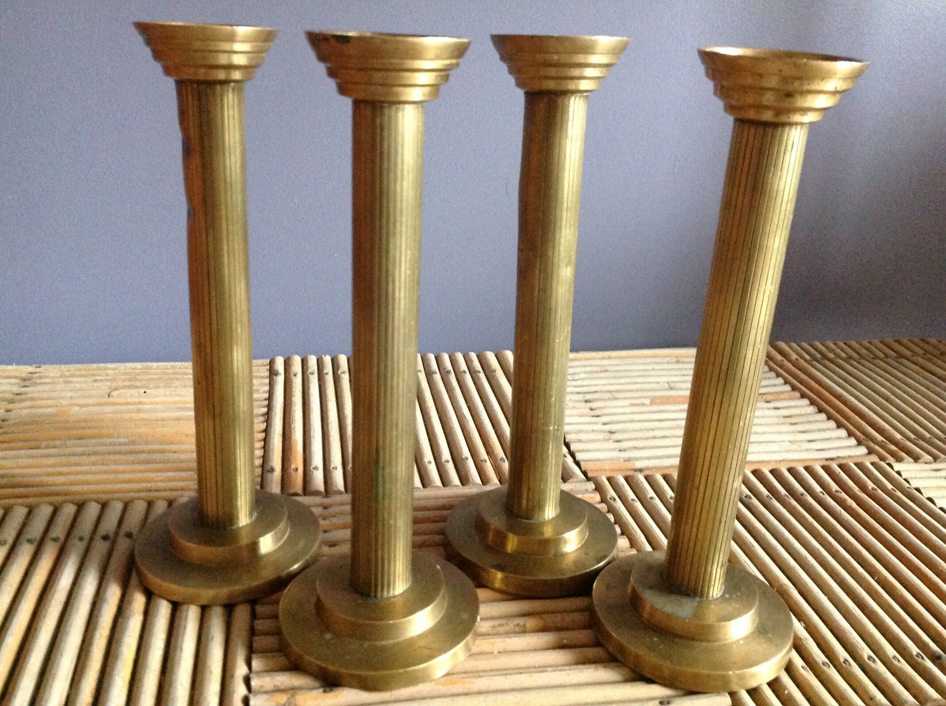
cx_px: 473
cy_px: 353
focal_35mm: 35
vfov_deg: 40.6
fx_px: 955
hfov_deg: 52.7
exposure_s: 1/15
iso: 500
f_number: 2.4
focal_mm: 4.28
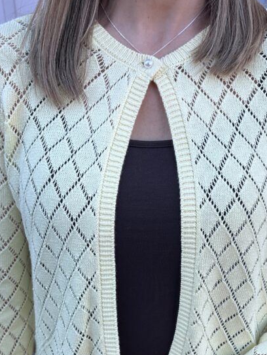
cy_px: 258
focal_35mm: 49
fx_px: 503
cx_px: 163
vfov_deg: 38.1
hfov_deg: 29.6
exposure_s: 1/339
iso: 50
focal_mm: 5.7
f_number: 1.5
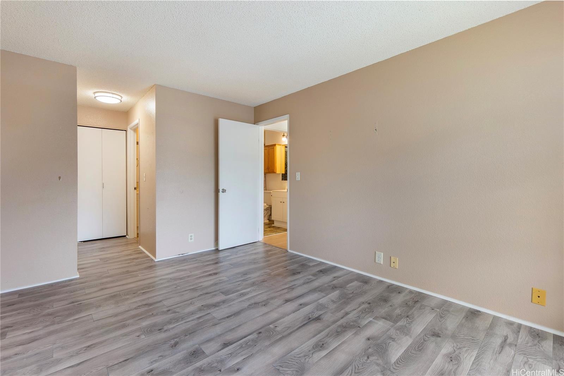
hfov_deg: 100.4
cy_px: 188
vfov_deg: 77.3
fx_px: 235
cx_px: 282
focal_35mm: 15
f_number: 8
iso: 100
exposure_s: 1/1.25
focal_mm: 10
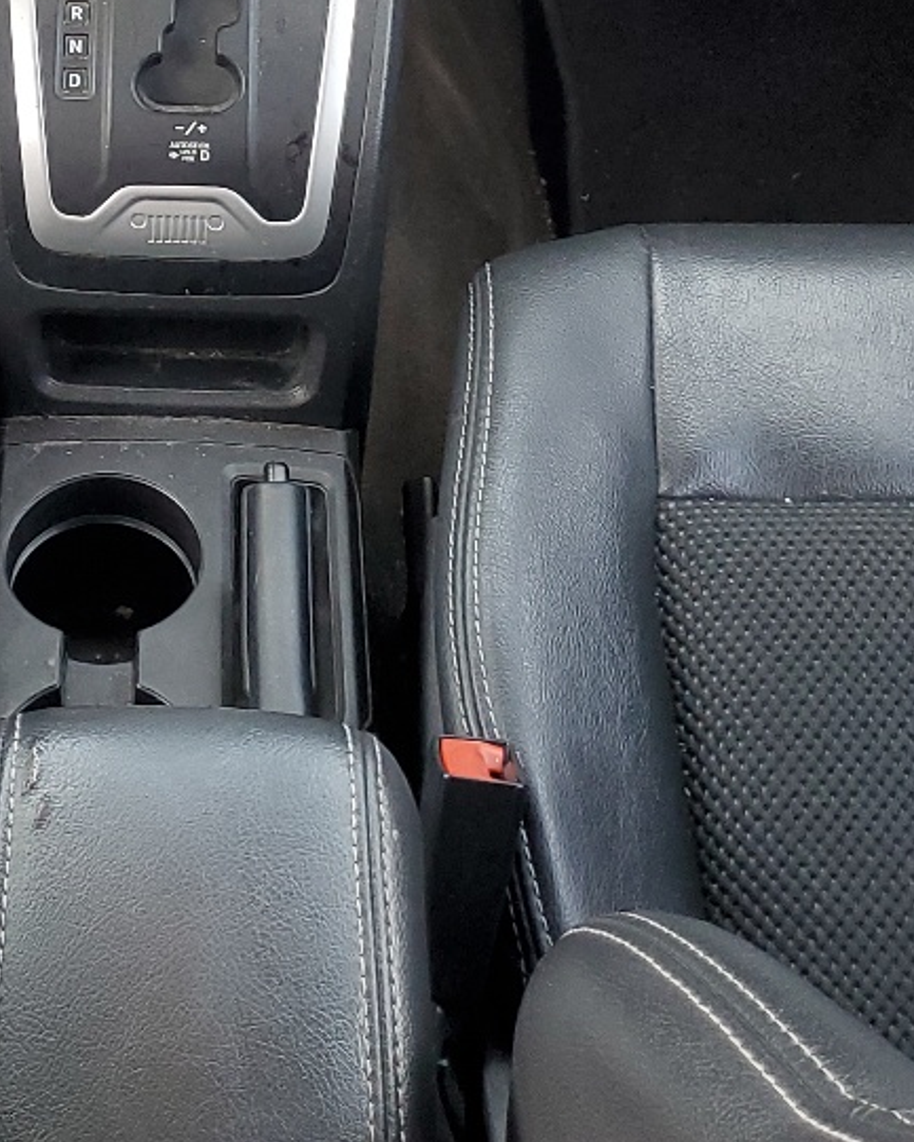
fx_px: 2535
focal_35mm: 75
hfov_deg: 20.0
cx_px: 55
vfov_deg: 24.2
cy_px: -17
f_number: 1.5
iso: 91
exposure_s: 1/120
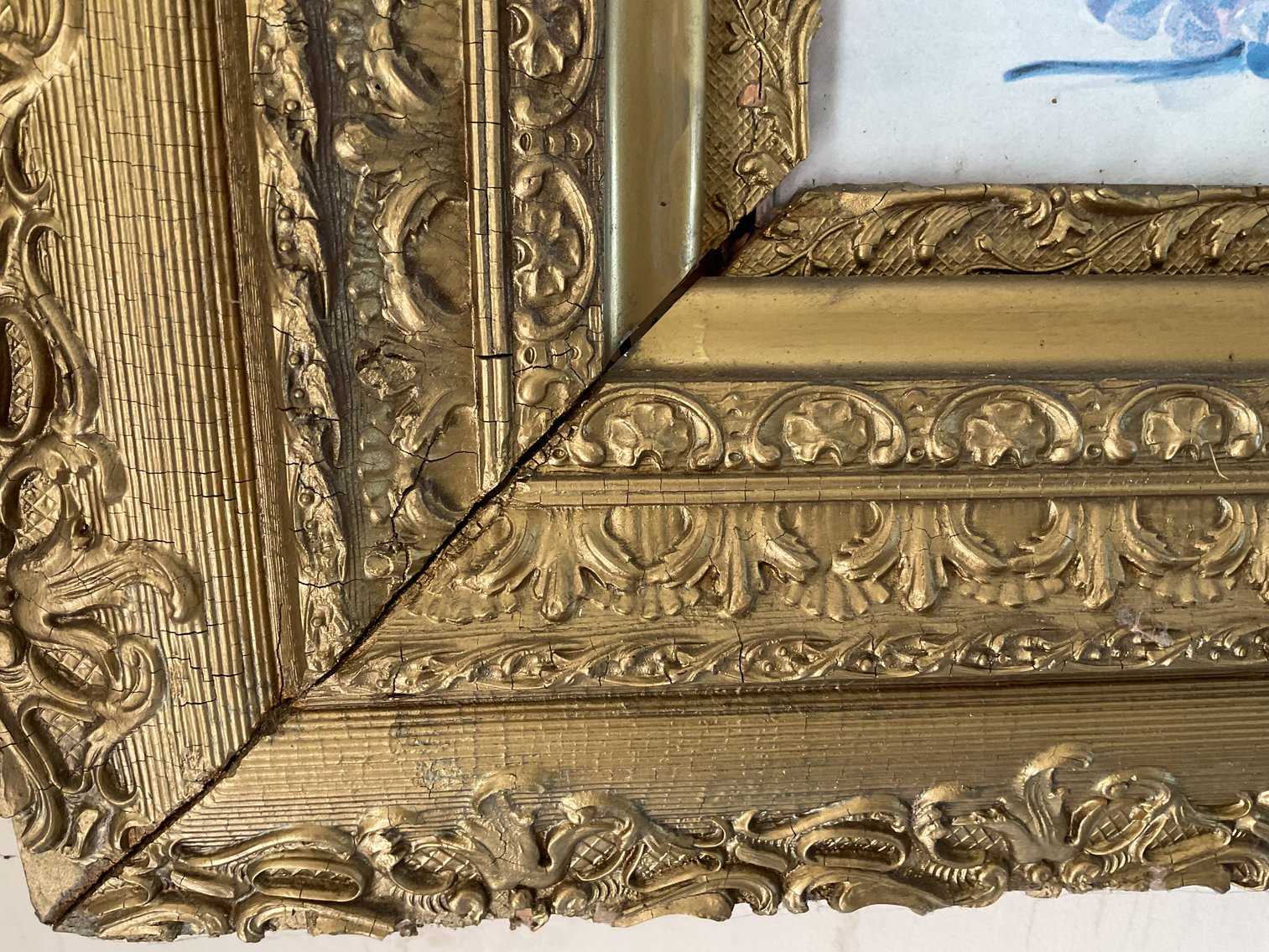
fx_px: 1063
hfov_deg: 61.7
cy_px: 476
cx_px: 634
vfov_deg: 48.2
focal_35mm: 29
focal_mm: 3
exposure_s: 1/50
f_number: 1.8
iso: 80
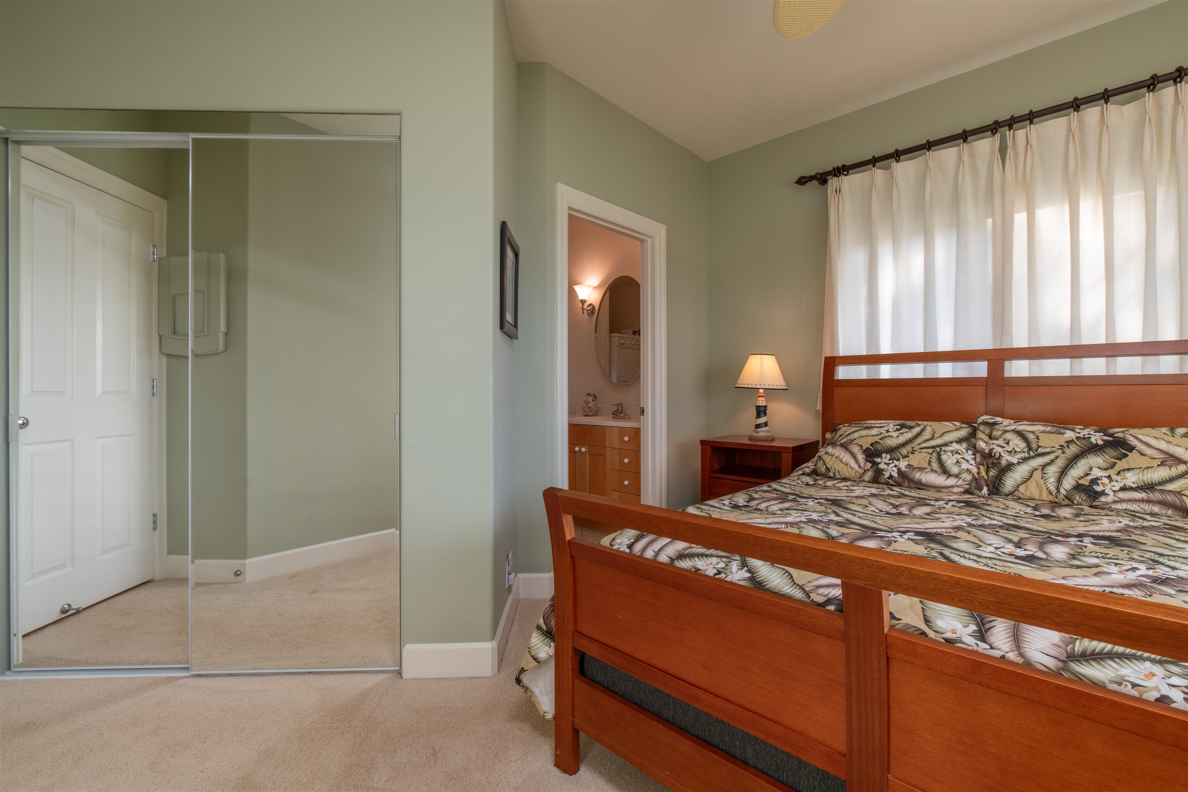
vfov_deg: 77.3
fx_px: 495
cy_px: 396
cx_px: 594
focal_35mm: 15
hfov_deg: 100.4
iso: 160
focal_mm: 15
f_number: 10
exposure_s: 1/15
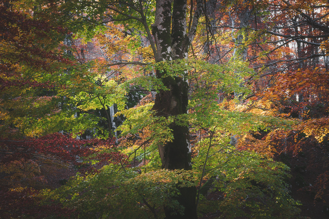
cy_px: 110
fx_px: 448
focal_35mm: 49
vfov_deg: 27.5
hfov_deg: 40.3
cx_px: 164
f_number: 6.3
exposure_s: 1/100
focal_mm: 49
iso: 800
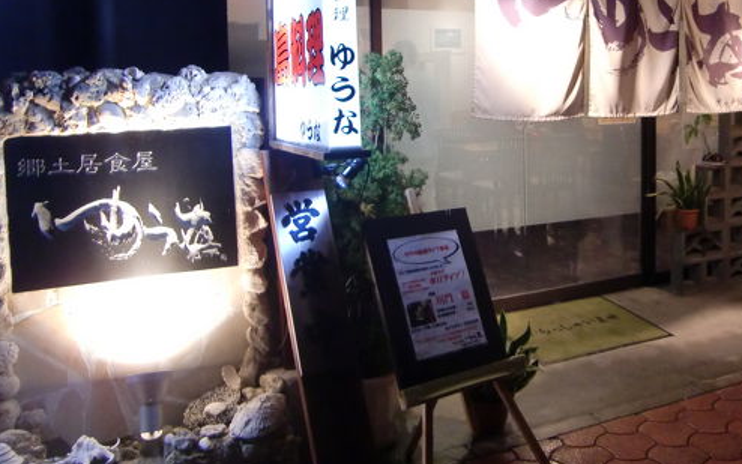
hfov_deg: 49.6
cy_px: 118
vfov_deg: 32.2
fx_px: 789
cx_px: 484
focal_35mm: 39
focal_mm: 4.9
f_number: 2.6
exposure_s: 1/30
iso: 400
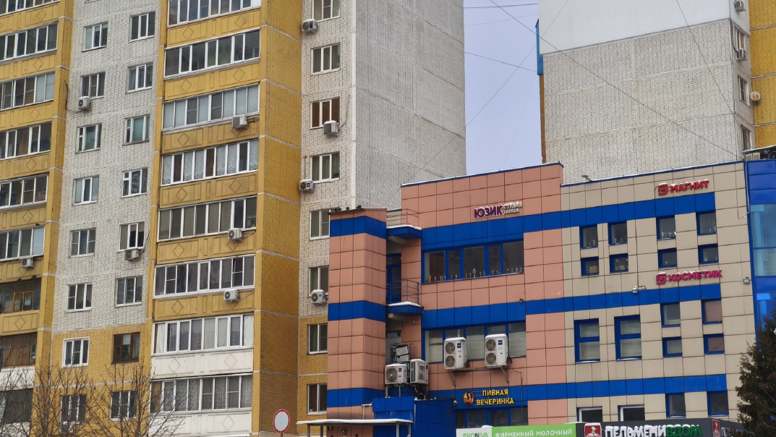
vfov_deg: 18.2
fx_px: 1358
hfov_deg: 31.8
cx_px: 445
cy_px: 173
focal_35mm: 66
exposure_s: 1/204
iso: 50
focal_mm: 7.1
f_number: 1.9
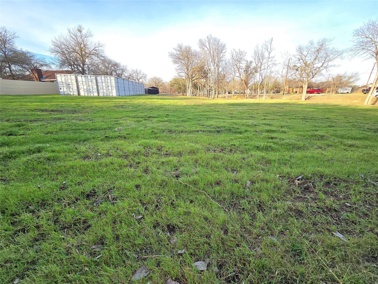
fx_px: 142
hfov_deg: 106.2
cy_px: 142
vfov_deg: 89.9
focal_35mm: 13
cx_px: 189
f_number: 2.2
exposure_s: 1/292
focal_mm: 2.2
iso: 50
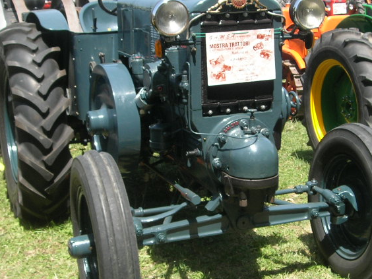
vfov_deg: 21.3
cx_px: 218
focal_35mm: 69
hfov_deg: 28.1
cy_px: 138
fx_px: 742
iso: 64
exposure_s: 1/228
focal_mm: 7.8
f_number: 4.8
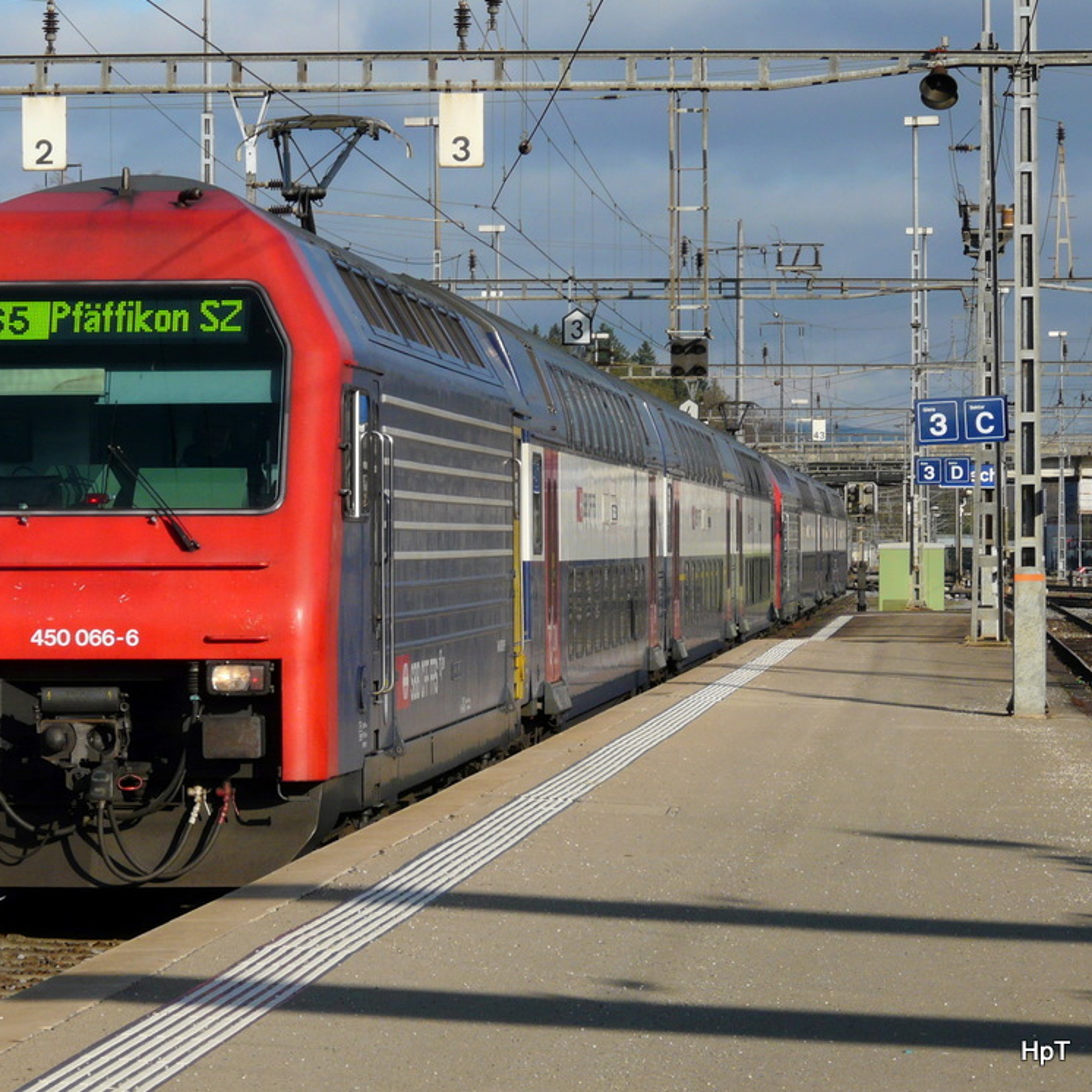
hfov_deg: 10.5
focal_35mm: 167
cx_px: 373
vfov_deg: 10.5
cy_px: 546
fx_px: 5960
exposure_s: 1/800
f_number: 5.6
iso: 100
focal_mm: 23.1
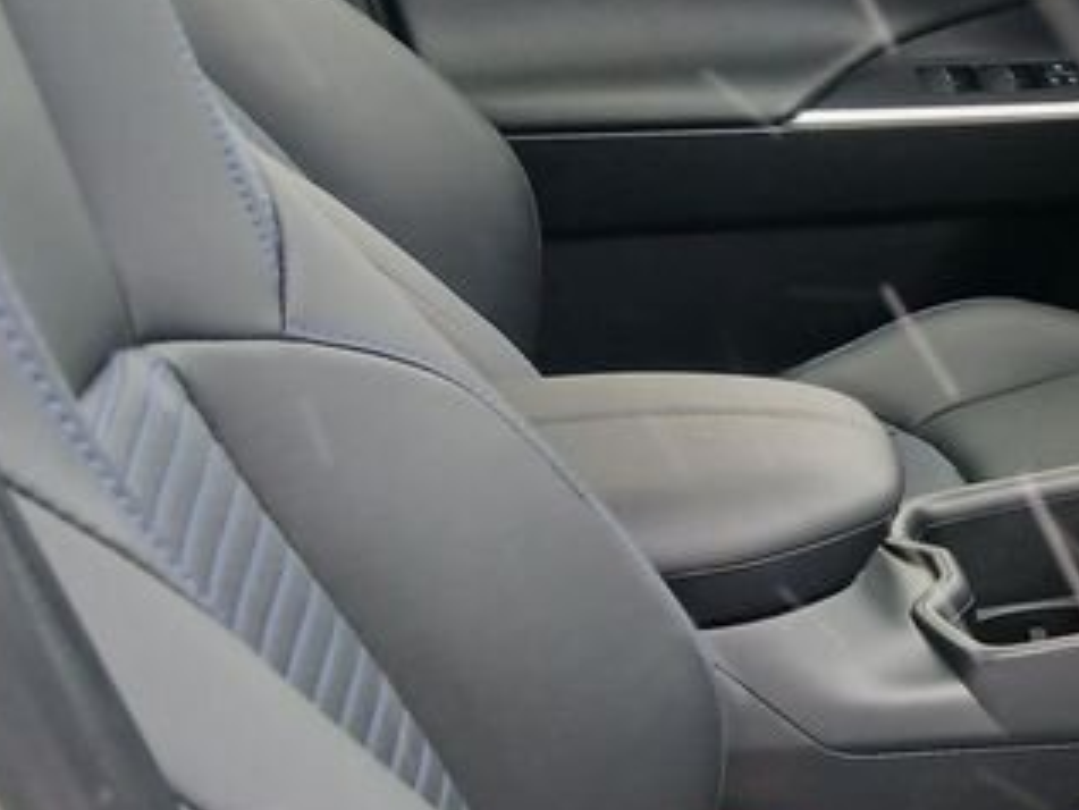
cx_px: 1641
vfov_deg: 17.5
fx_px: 2619
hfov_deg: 20.0
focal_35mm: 84
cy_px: 630
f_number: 1.8
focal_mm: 3.98
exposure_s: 1/50
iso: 80
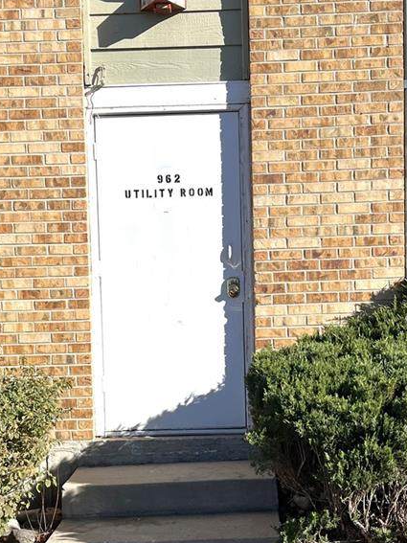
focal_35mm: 55
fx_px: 863
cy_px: 299
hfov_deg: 26.5
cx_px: 204
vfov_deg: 34.9
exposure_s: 1/3745
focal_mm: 5.1
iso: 50
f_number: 1.6
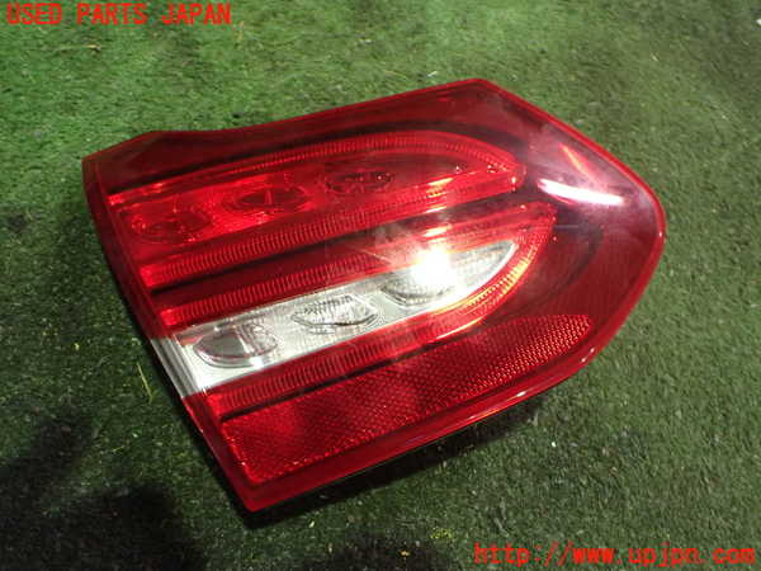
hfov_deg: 60.0
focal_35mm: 30
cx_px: 380
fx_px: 660
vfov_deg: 46.8
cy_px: 286
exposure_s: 1/30
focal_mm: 5.4
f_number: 2.3
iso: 1000
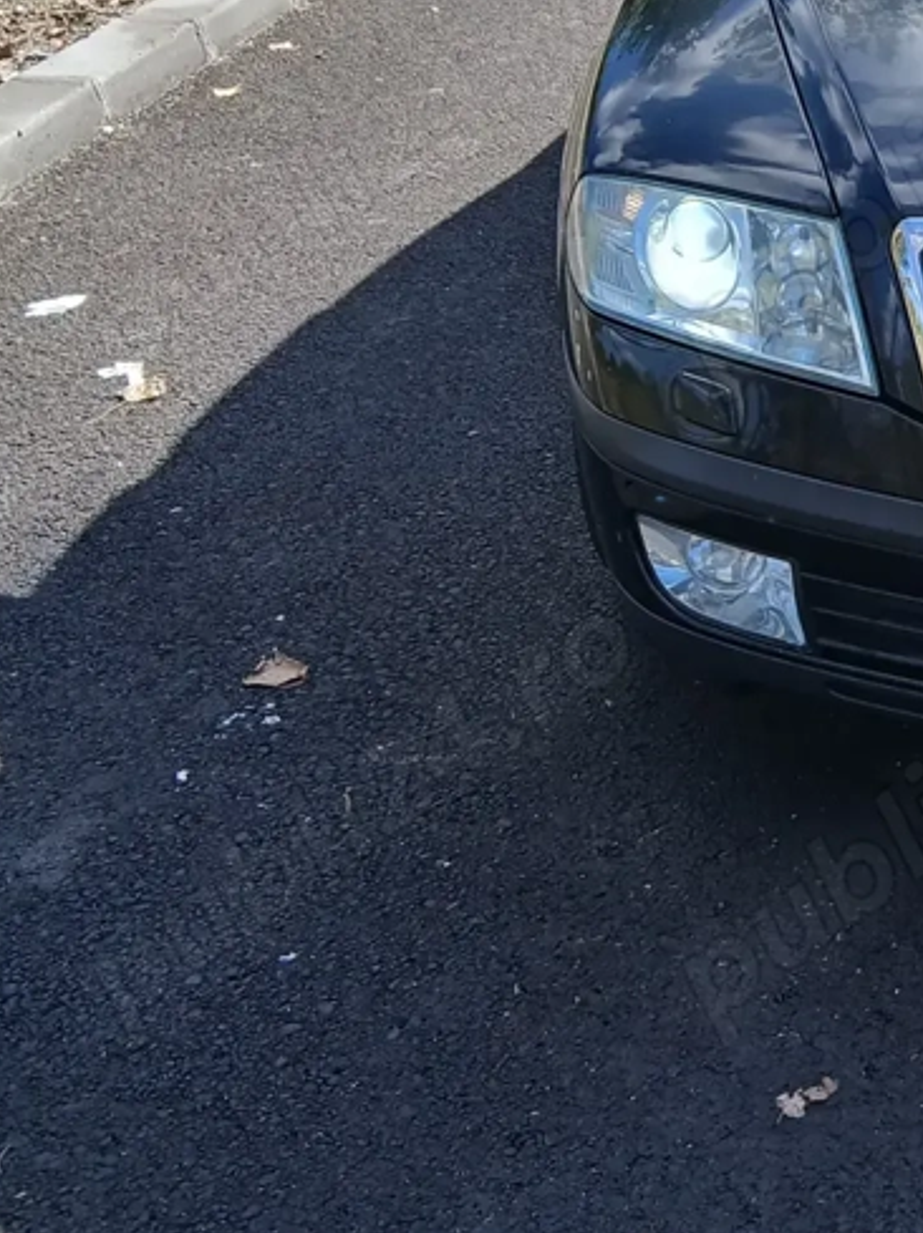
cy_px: 308
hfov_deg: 19.0
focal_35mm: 71
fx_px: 2528
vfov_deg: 27.1
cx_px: 1243
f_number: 1.8
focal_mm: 3.98
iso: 20
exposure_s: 1/270
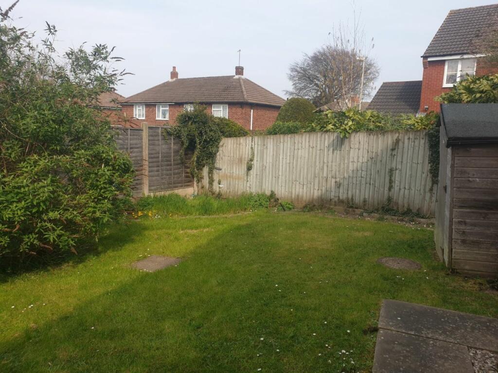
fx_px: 374
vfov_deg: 53.1
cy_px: 186
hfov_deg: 67.3
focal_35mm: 26
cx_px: 249
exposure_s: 1/822
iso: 50
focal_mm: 4.3
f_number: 2.4
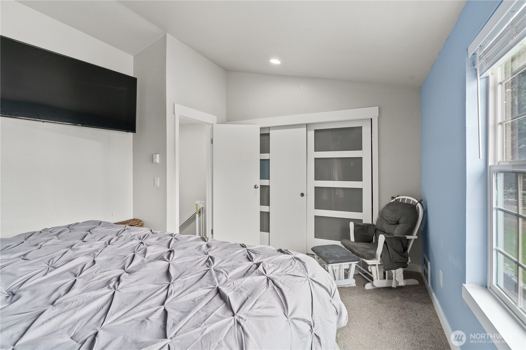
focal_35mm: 16
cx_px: 263
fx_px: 234
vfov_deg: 73.7
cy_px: 175
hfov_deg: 96.7
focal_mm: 16
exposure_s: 1/5
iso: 320
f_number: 9
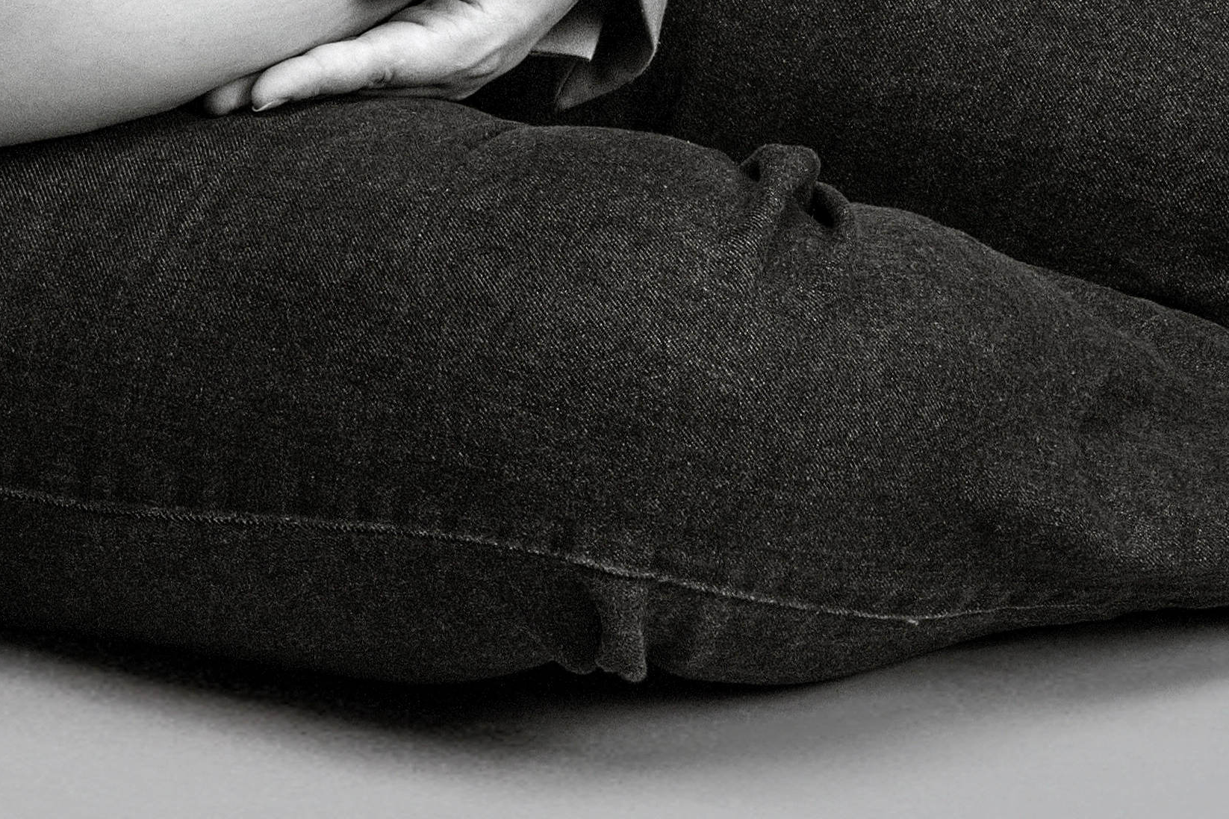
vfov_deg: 4.6
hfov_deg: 7.0
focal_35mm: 291
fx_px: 9933
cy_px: -913
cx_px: -534
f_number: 11
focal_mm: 58
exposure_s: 1/160
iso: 400
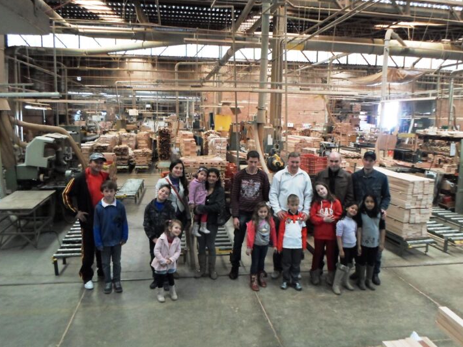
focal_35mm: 27
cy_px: 173
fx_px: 361
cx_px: 231
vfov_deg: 51.3
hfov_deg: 65.3
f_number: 2.5
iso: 400
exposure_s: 1/15
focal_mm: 4.5
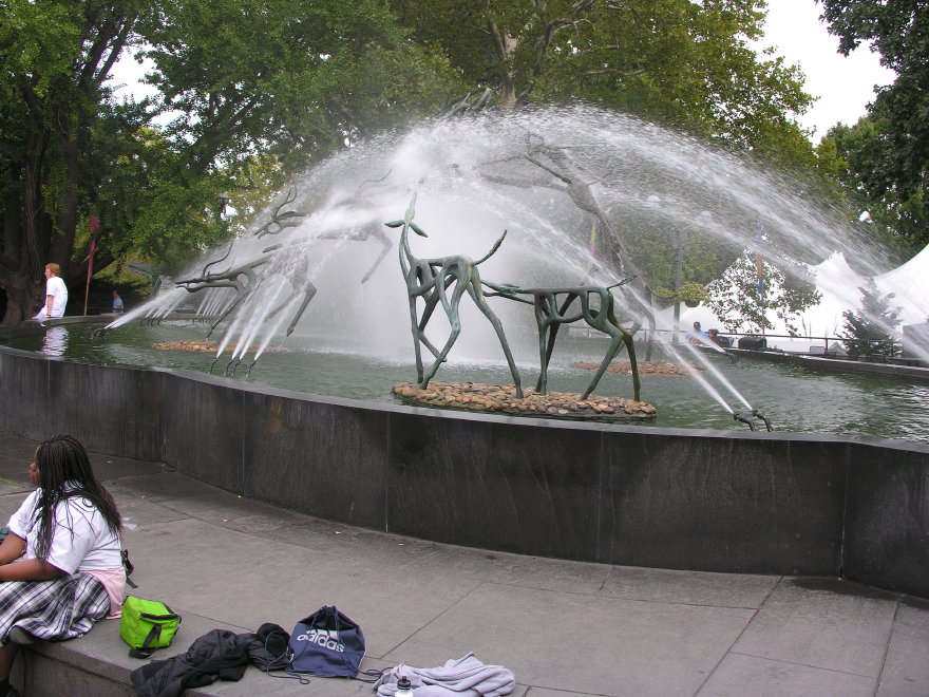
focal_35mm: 35
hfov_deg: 52.6
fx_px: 939
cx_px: 464
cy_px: 348
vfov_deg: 40.7
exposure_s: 1/128
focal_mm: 8.9
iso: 50
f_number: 5
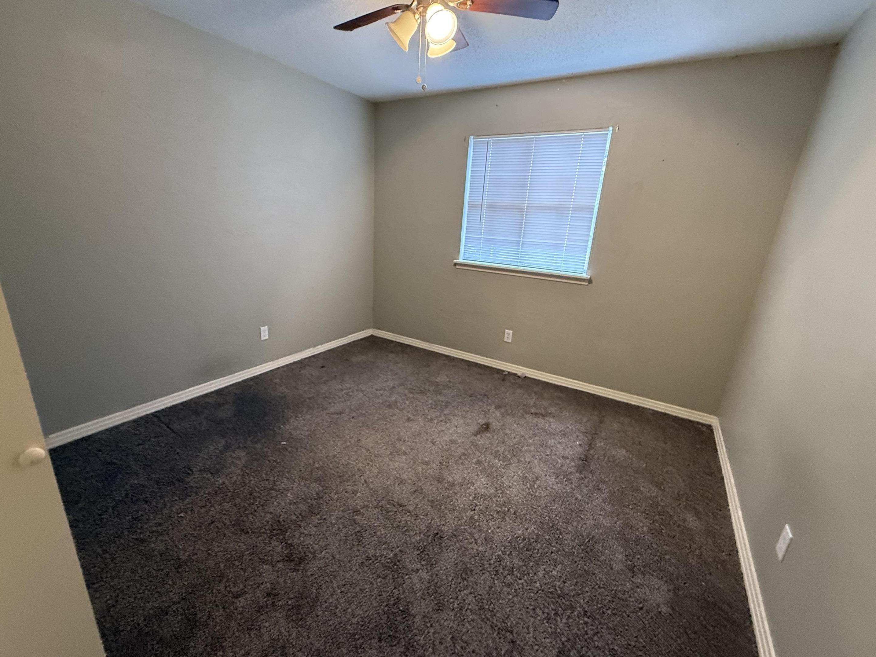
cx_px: 428
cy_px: 328
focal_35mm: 15
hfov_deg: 98.2
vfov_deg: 81.7
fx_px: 380
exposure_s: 1/60
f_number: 2.2
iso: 500
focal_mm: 2.22
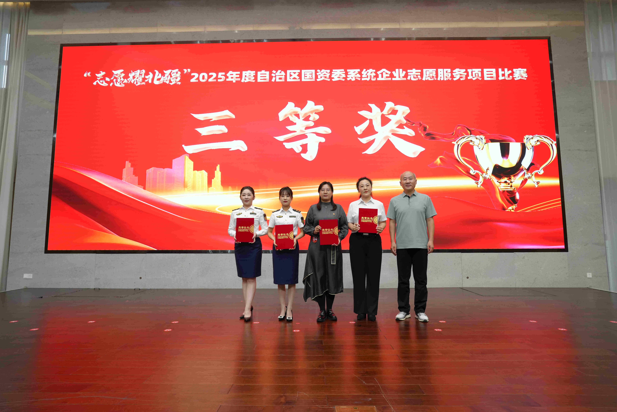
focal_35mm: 20
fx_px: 343
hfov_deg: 84.0
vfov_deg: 61.9
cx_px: 308
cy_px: 206
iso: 1600
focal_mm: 20
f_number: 7.1
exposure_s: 1/125
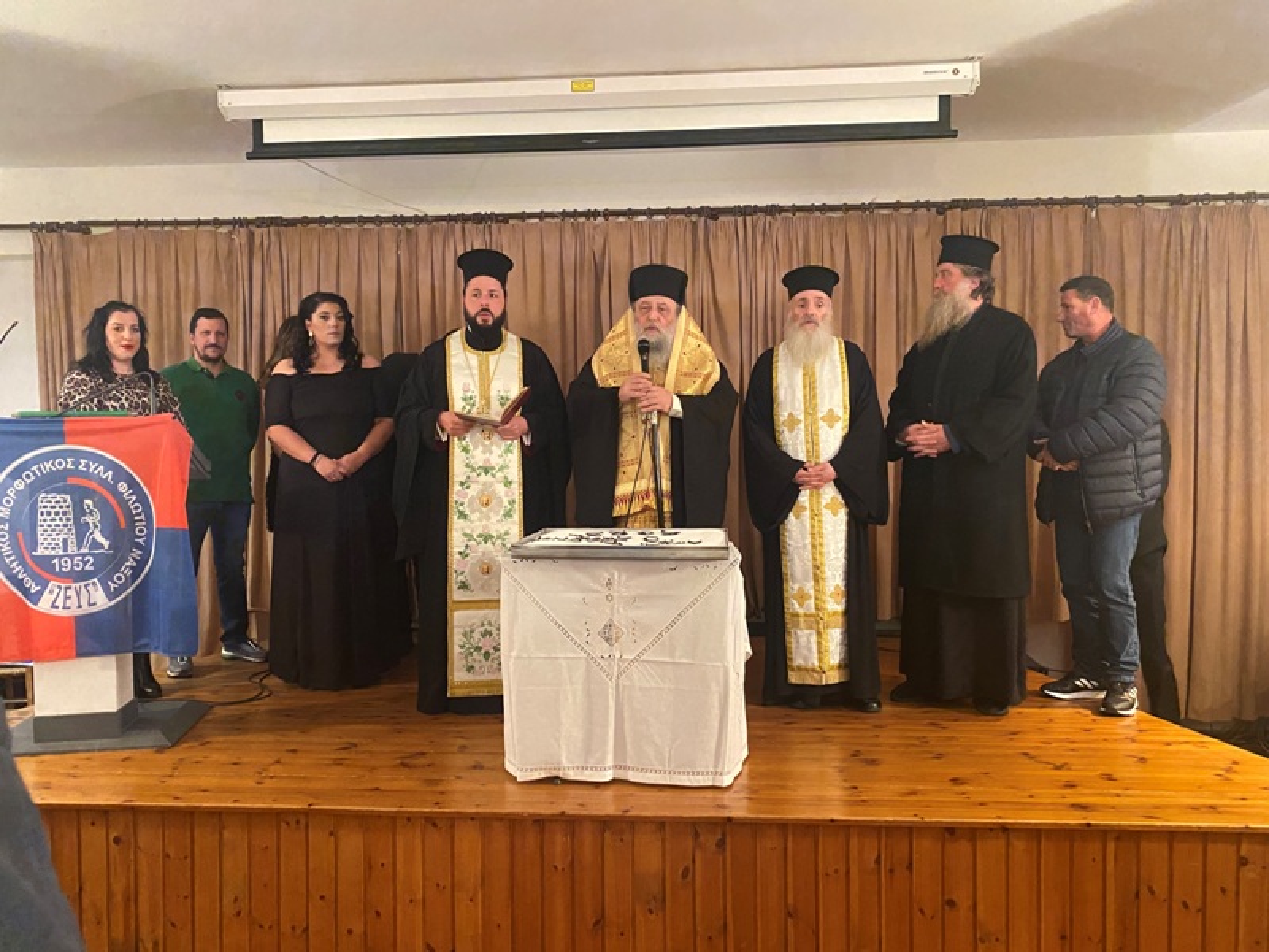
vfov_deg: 53.1
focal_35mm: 26
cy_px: 476
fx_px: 953
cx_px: 634
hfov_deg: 67.3
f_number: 1.8
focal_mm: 4.25
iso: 500
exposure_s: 1/25
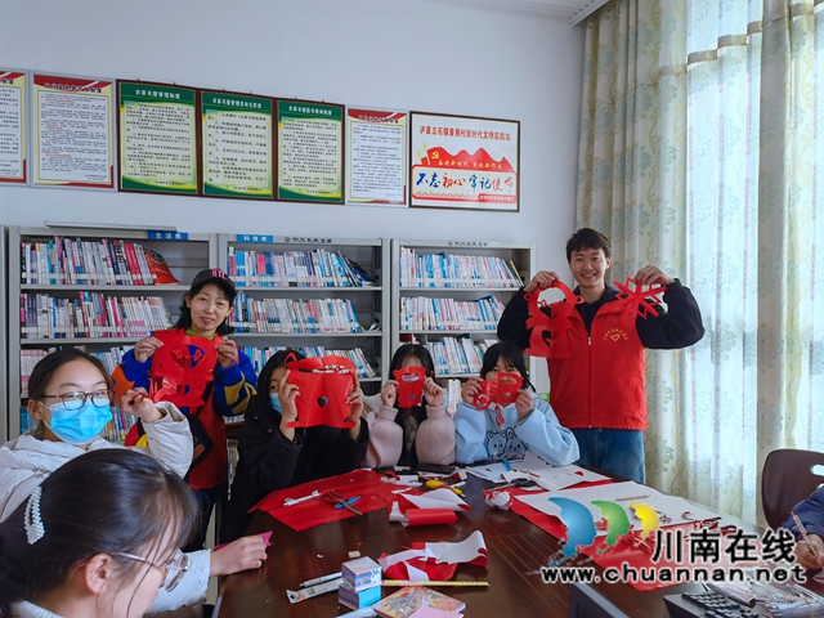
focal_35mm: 27
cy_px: 309
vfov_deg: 51.4
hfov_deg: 65.3
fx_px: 643
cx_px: 412
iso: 50
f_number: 1.9
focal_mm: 6.67
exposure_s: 1/164
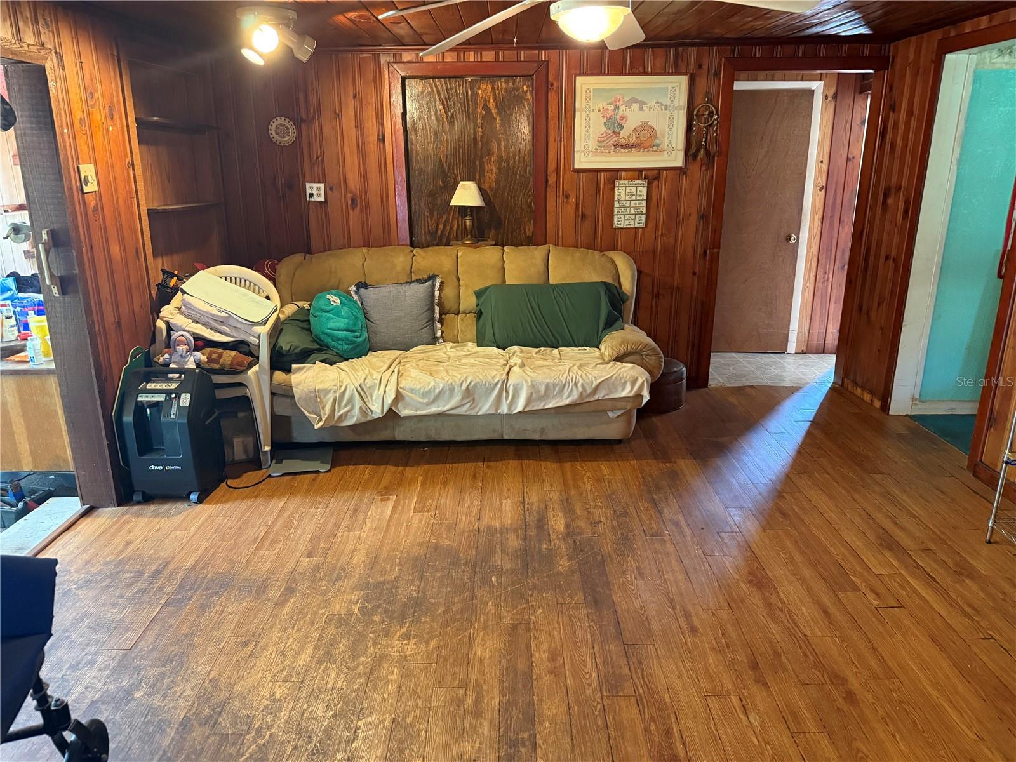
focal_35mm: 24
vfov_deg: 56.8
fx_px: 704
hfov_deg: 71.6
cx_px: 508
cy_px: 381
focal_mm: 6.76
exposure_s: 1/40
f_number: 1.78
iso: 800
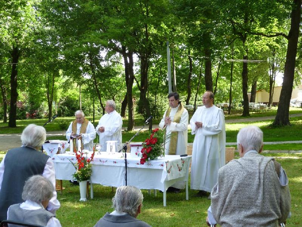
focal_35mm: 63
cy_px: 114
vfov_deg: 23.3
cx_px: 151
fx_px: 550
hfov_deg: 30.7
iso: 80
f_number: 4.2
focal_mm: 11.2
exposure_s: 1/60
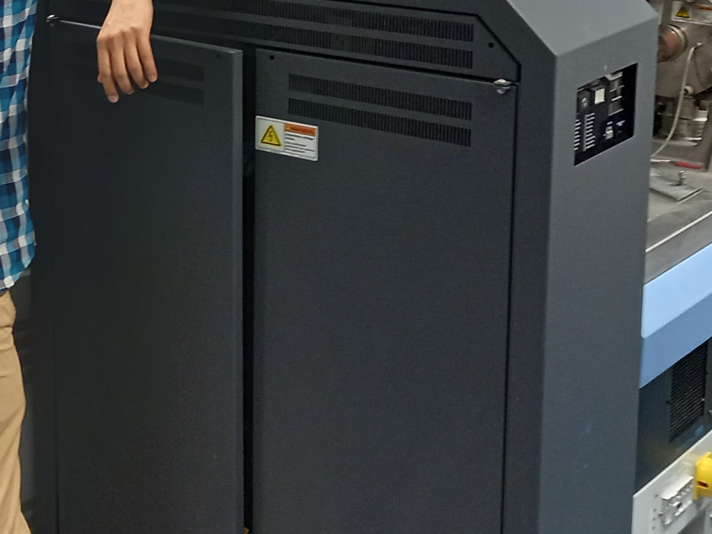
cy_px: 17
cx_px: -133
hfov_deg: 23.3
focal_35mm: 77
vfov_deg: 18.7
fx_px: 1584
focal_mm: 4.6
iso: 160
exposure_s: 1/29
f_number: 2
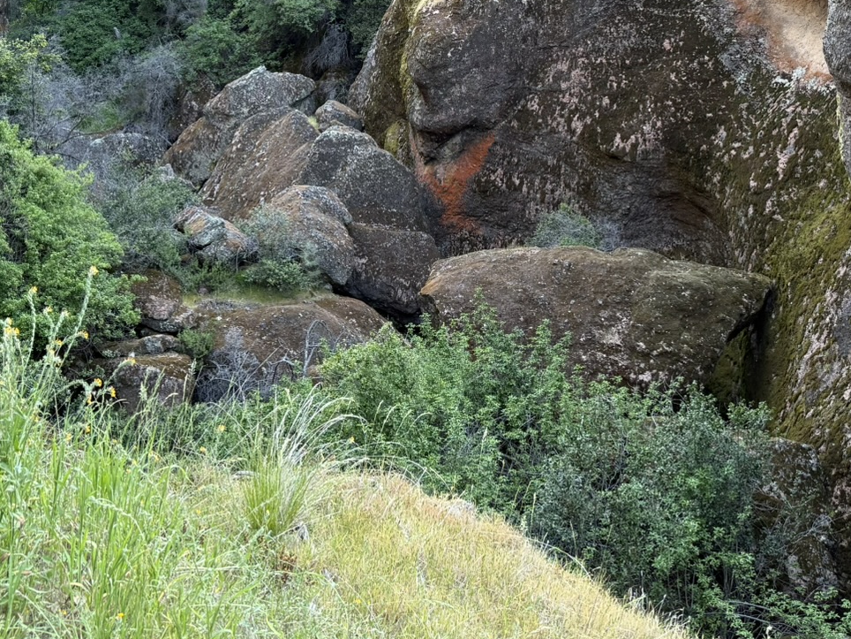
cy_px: -12
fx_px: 1254
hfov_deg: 37.5
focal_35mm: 51
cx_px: 438
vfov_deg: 26.9
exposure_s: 1/121
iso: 125
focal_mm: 6.76
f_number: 1.78
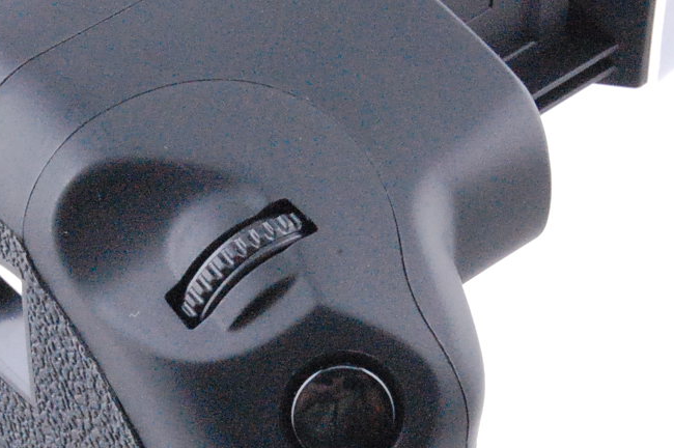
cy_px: 311
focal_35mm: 156
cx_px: 238
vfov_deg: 8.8
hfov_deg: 13.1
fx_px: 2921
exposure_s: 1/125
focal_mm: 45
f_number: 25
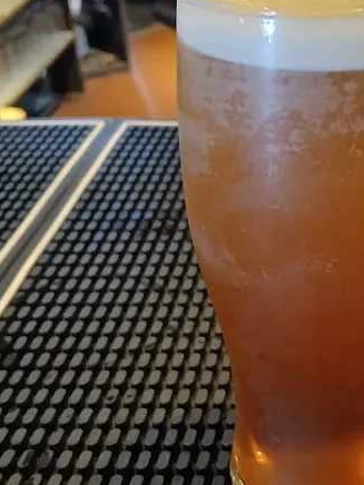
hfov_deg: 23.3
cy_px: 274
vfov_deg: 31.6
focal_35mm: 61
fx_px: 855
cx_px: 340
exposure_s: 1/25
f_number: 1.8
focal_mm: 3.98
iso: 250
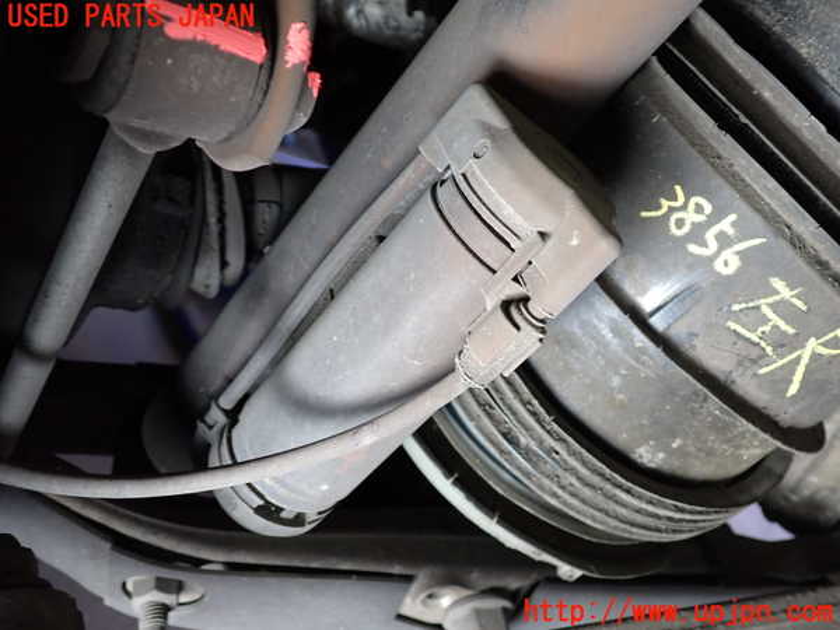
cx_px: 420
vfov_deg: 46.8
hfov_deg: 60.0
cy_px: 315
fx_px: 728
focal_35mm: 30
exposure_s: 1/100
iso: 200
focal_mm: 5.4
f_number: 2.3
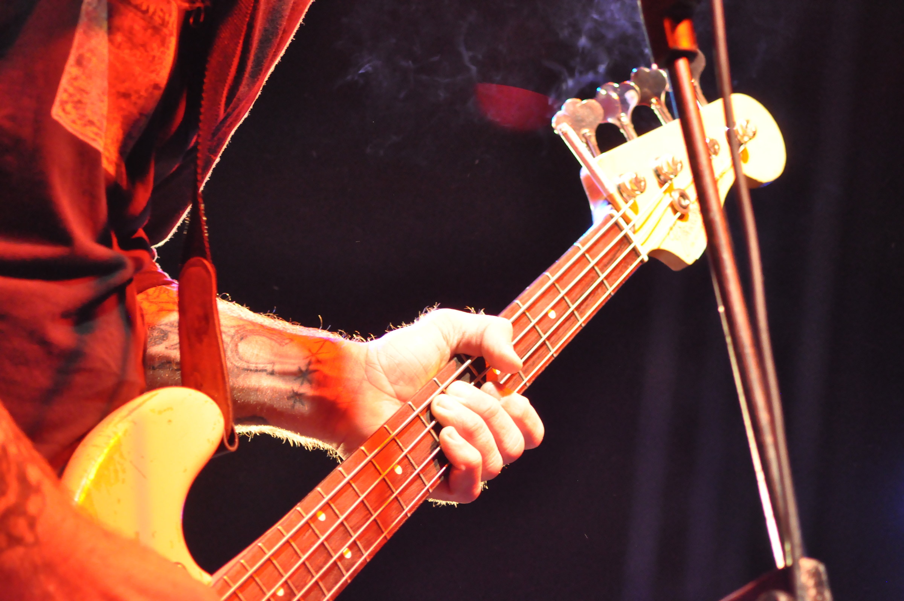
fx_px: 4590
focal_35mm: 183
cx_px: 452
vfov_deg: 7.5
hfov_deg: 11.2
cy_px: 300
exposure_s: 1/125
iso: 3200
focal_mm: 122
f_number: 5
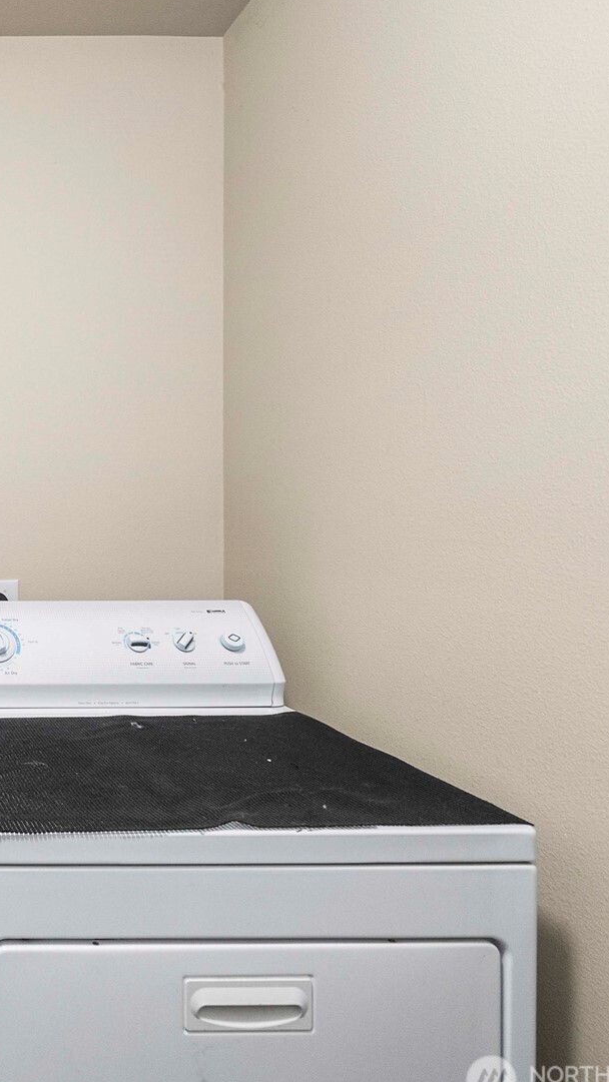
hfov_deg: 36.7
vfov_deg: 78.7
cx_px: -139
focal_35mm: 23
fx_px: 660
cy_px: 553
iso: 2000
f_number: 6.3
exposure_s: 1/60
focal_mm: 14
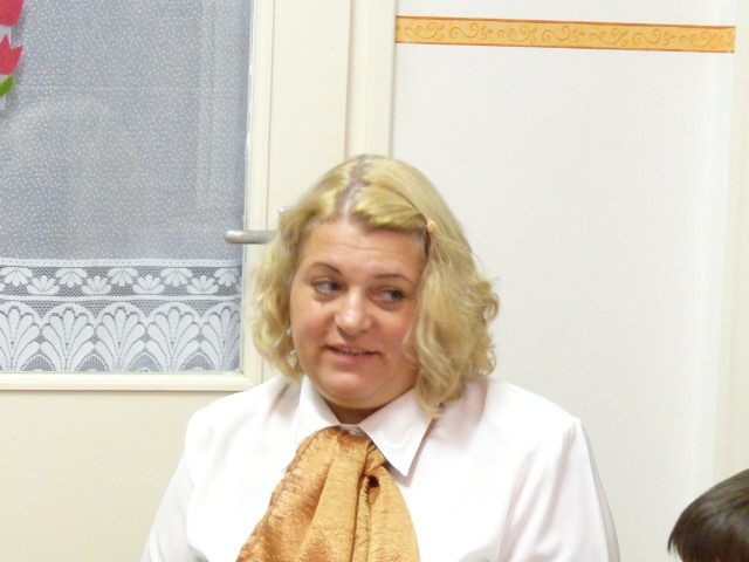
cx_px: 374
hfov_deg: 12.8
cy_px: 281
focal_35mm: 154
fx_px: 3332
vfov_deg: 9.6
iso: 400
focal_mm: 15.5
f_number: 3.4
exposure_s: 1/10
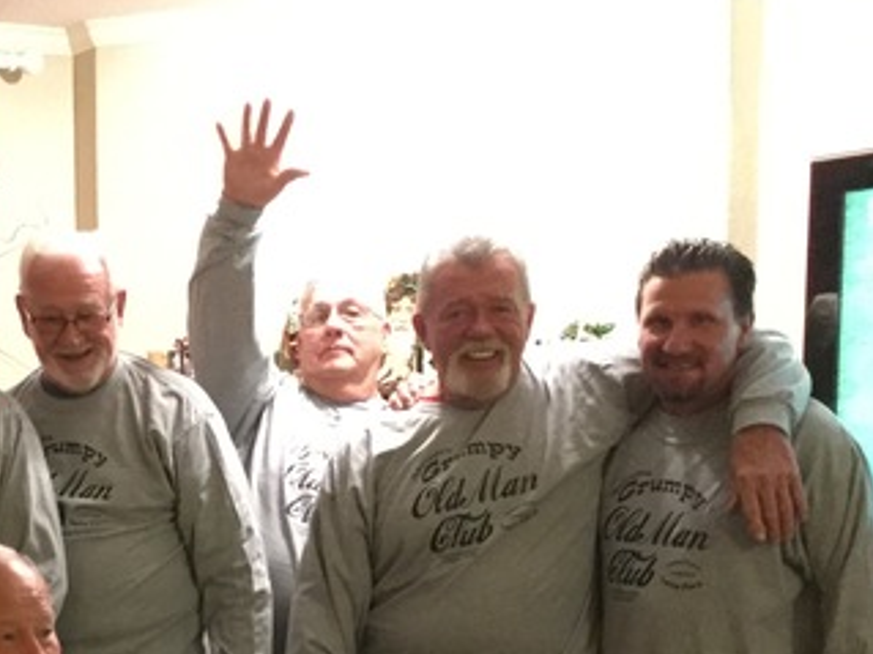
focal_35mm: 70
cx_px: -8
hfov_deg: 26.3
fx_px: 1765
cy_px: 583
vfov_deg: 20.6
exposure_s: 1/15
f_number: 2.4
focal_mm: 3.3
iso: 500
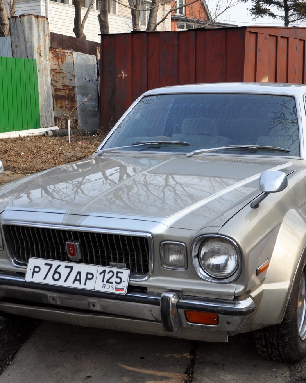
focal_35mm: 56
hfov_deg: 27.1
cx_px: 184
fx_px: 634
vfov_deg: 33.6
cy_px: 191
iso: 400
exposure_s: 1/1250
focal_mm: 26
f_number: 5
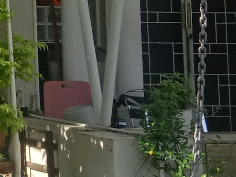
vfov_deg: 9.3
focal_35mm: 155
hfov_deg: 10.6
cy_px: -76
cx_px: -368
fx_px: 1056
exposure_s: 1/560
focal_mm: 3.46
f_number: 2.2
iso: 104
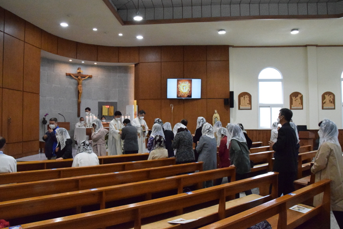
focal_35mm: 28
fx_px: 267
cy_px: 114
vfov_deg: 46.4
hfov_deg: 65.5
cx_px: 168
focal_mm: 18
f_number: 11
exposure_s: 1/500
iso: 12800
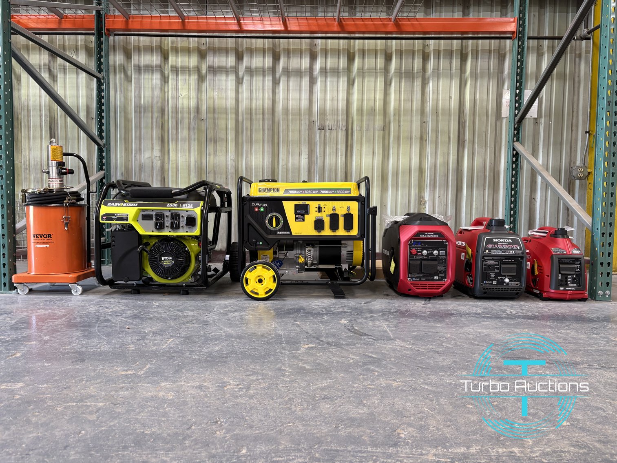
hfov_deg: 67.3
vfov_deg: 53.1
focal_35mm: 26
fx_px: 463
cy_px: 232
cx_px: 308
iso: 125
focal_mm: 5.96
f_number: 1.6
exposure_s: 1/65
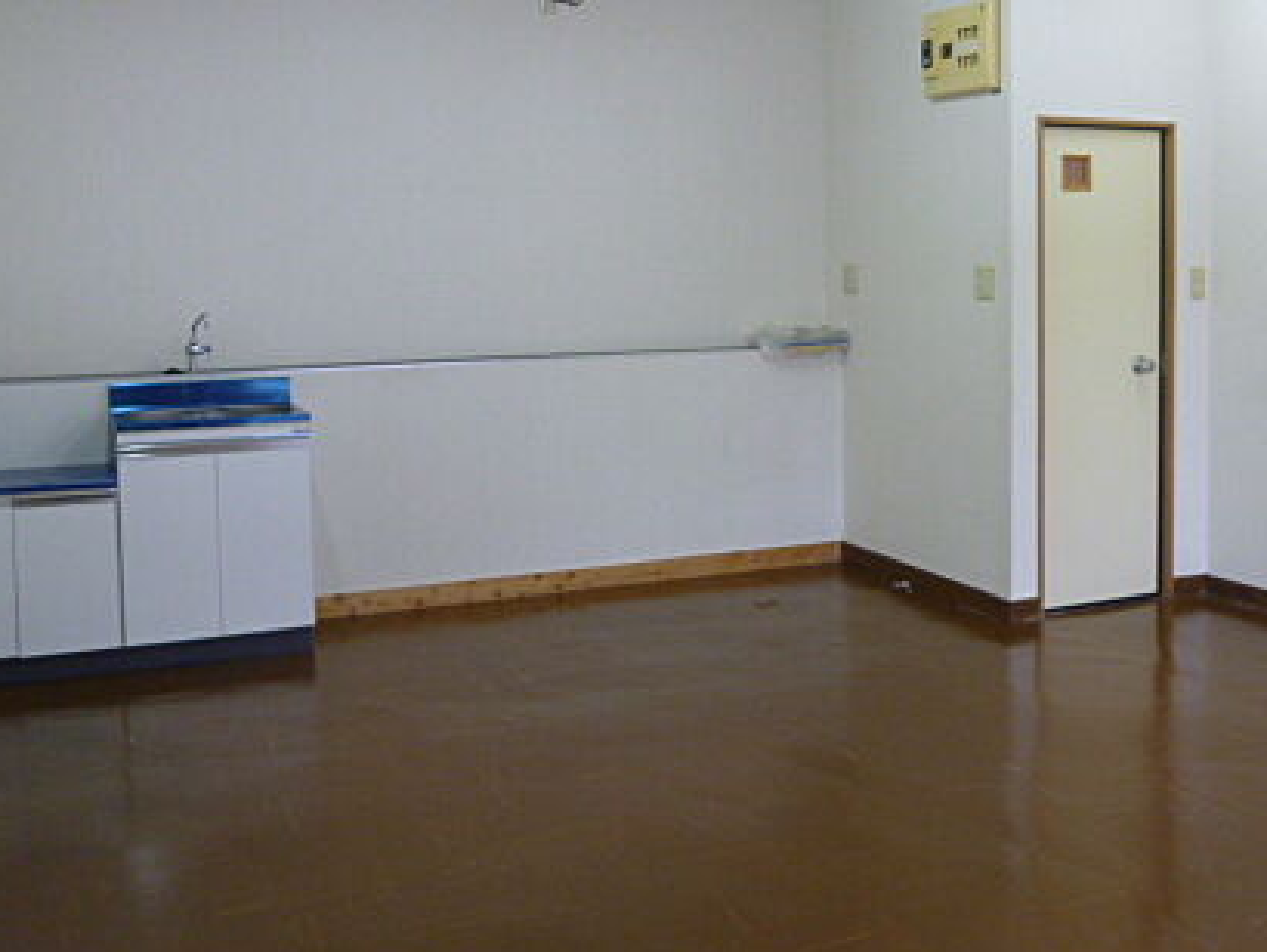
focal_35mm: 39
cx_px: 773
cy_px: 321
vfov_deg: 36.5
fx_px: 1428
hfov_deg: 47.5
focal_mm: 4.5
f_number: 2.8
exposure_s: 1/30
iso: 200
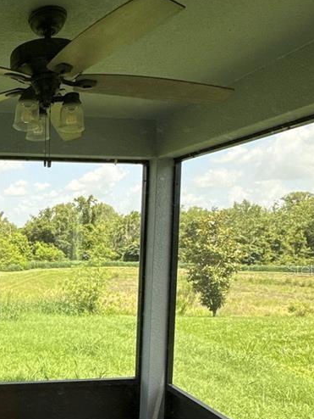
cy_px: 269
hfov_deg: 36.6
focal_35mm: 34
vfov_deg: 53.2
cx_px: -14
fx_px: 411
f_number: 2.2
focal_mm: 2.22
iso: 50
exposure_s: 1/374
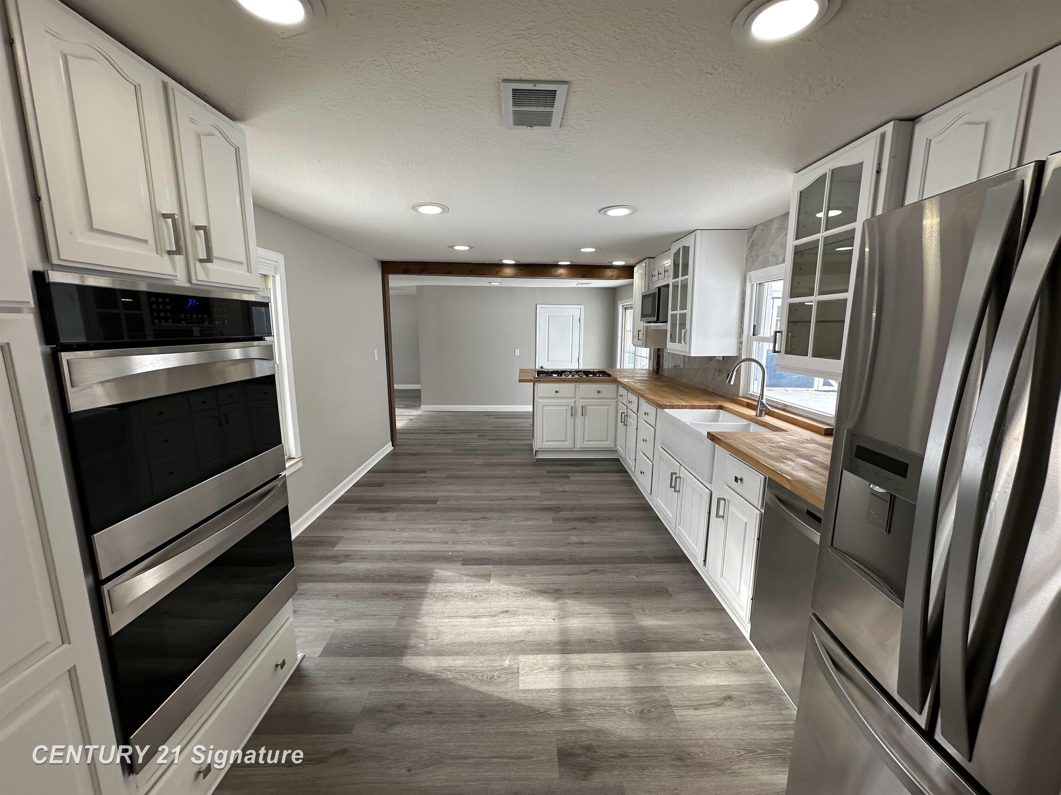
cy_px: 398
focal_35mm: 14
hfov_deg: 102.1
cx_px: 530
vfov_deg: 85.7
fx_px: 429
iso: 40
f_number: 2.2
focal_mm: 2.22
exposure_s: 1/144
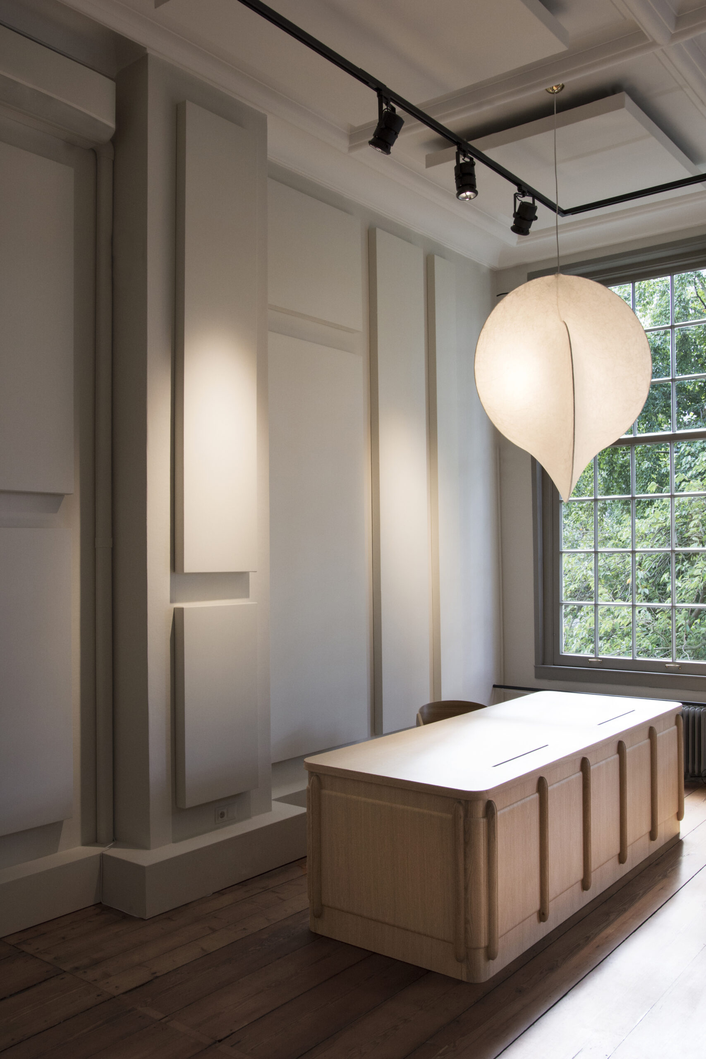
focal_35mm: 30
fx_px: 882
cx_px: 353
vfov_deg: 61.9
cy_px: 530
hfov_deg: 43.6
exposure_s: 1/50
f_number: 5.6
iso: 500
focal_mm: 20
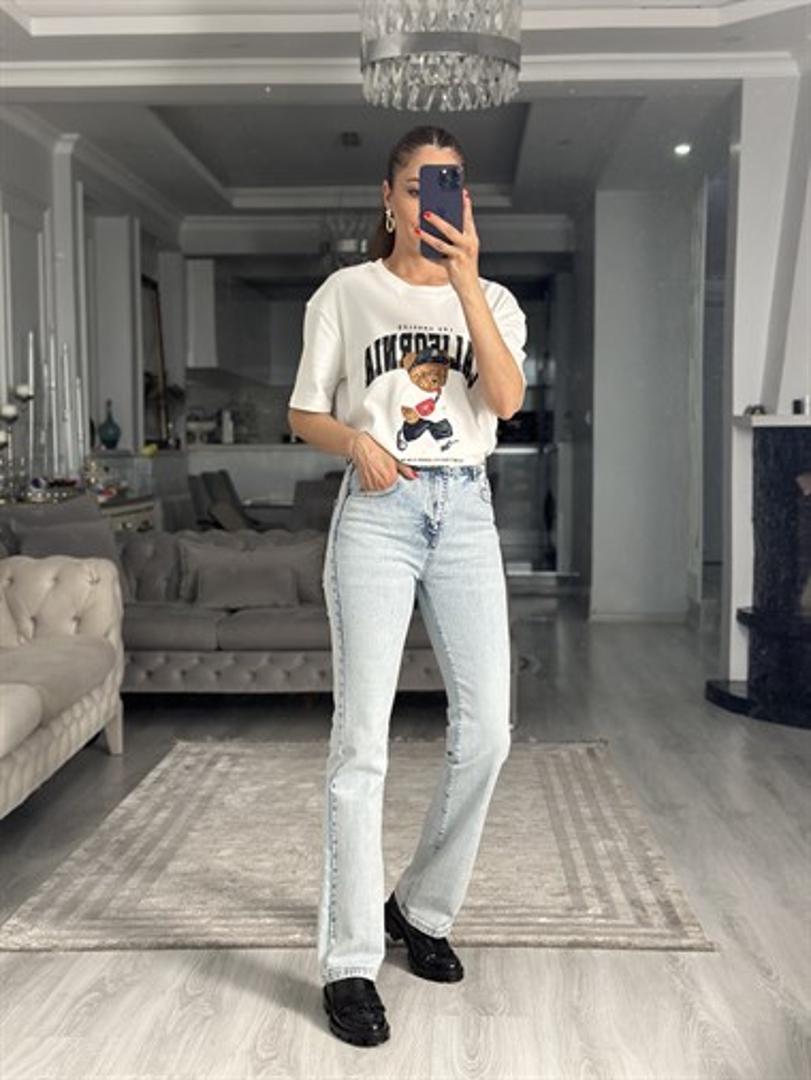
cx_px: 406
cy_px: 540
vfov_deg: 39.6
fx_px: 1498
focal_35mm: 48
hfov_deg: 30.3
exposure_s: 1/100
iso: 160
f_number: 1.78
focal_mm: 6.86
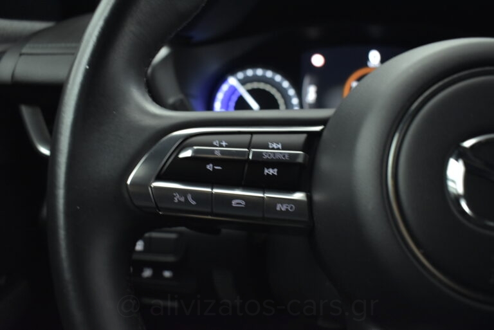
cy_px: 165
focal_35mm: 32
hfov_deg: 59.5
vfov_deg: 41.8
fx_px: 432
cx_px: 247
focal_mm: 21
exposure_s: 1/50
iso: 1600
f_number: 3.8
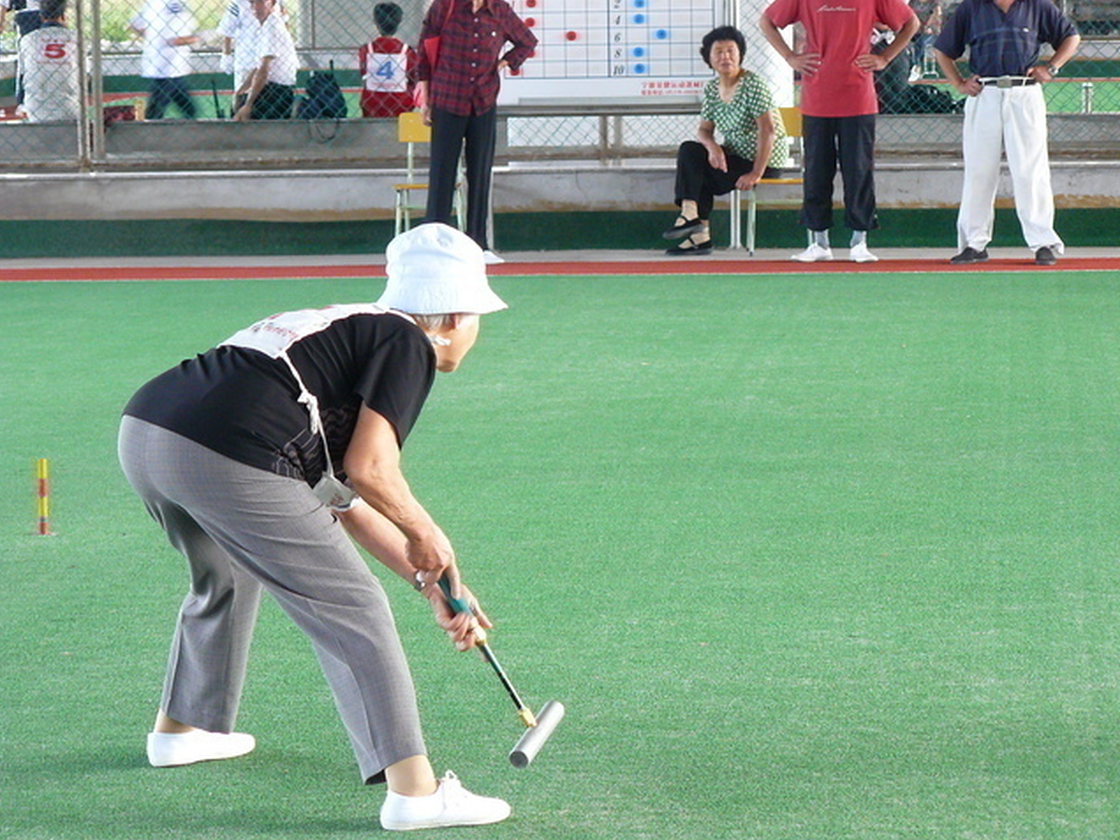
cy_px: 419
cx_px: 560
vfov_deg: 10.2
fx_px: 4691
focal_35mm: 145
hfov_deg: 13.6
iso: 200
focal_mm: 24.1
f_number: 3.3
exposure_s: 1/30
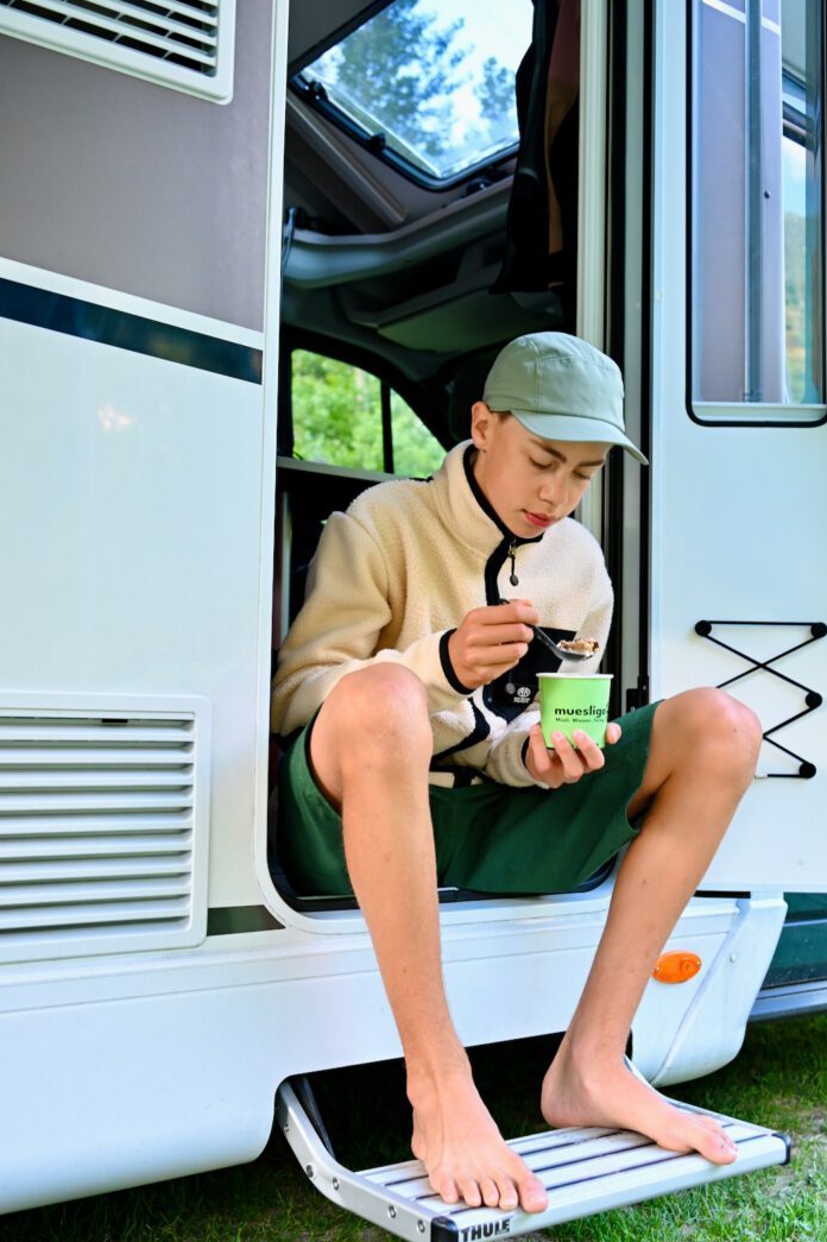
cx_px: 418
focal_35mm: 40
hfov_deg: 33.4
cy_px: 641
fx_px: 1379
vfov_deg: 48.5
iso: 720
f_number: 5
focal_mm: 38
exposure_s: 1/60
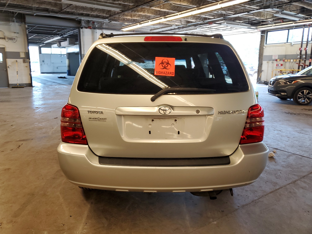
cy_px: 117
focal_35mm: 26
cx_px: 156
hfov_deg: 67.3
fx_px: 234
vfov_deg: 53.1
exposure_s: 1/60.2
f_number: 1.5
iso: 58
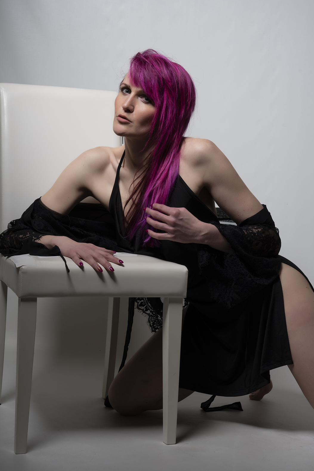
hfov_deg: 19.7
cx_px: 159
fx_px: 903
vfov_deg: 29.2
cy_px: 235
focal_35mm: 69
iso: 200
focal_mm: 68
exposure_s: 1/200
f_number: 11
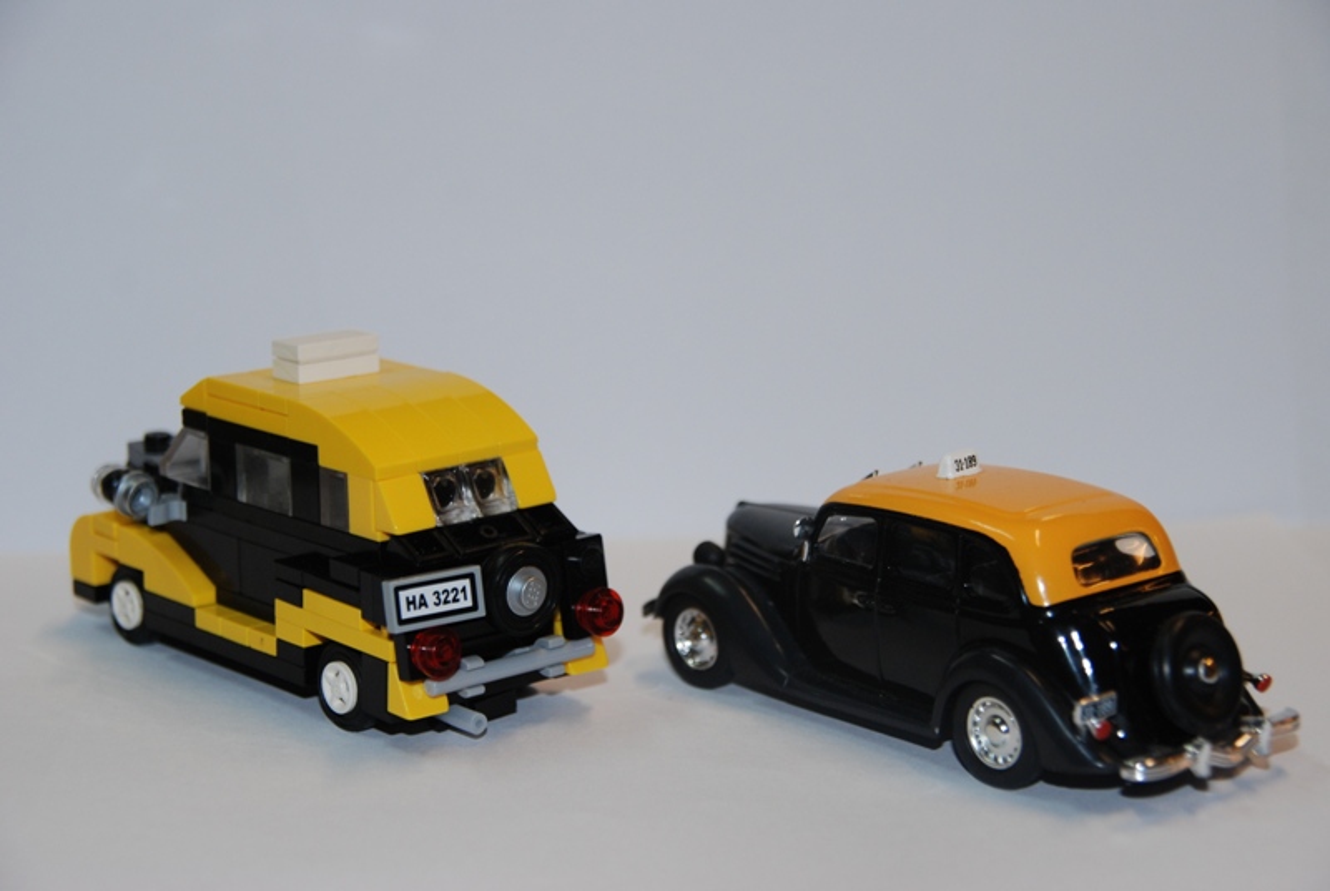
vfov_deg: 16.6
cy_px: 446
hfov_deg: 24.6
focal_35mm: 82
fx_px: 3052
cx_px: 665
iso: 400
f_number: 5.3
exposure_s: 1/60
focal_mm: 55
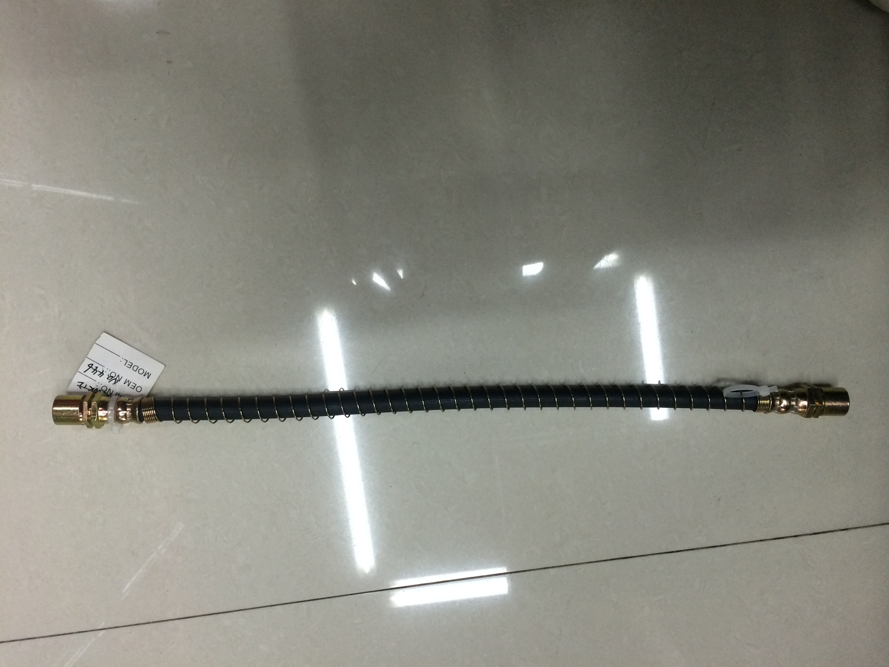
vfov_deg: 46.8
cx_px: 444
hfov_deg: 60.0
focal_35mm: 30
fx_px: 770
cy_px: 334
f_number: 2.2
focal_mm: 4.12
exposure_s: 1/33
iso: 100
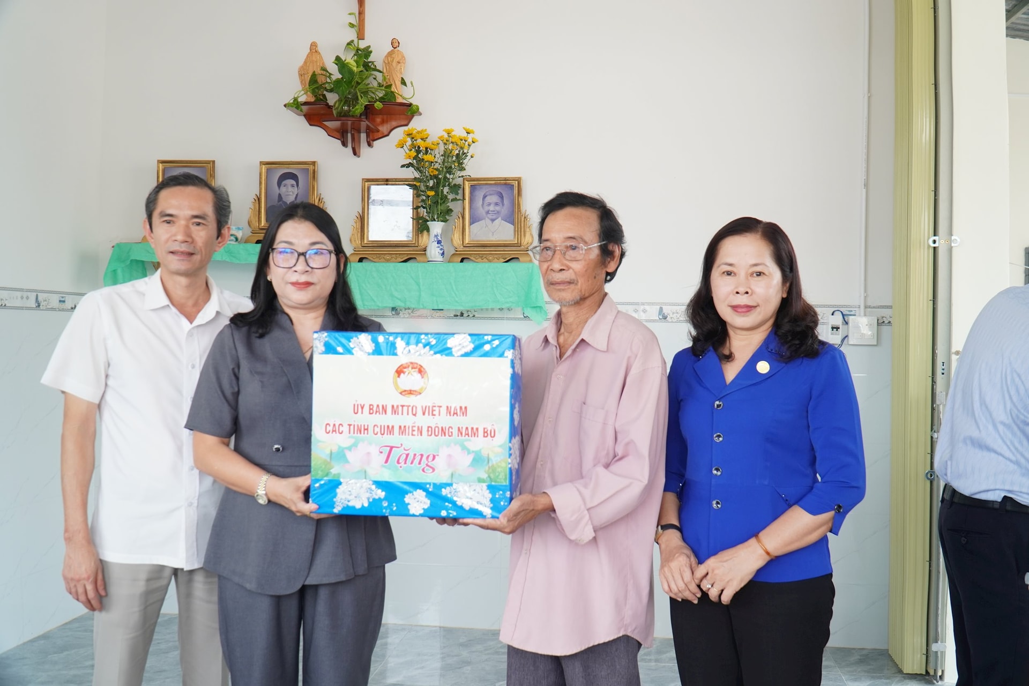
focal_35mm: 33
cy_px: 343
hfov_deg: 57.2
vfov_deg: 40.0
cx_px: 514
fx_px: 943
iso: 320
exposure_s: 1/80
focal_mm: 22
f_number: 5
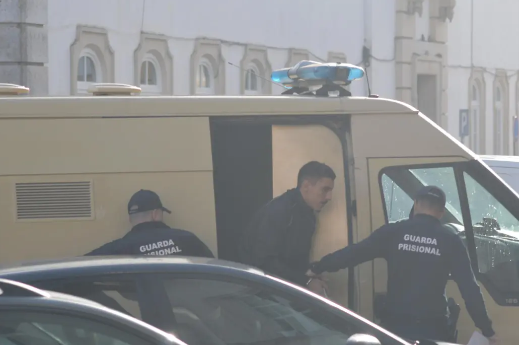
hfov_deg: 10.7
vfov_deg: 7.1
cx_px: 278
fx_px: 2765
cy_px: 172
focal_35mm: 192
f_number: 5.6
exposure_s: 1/500
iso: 160
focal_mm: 110
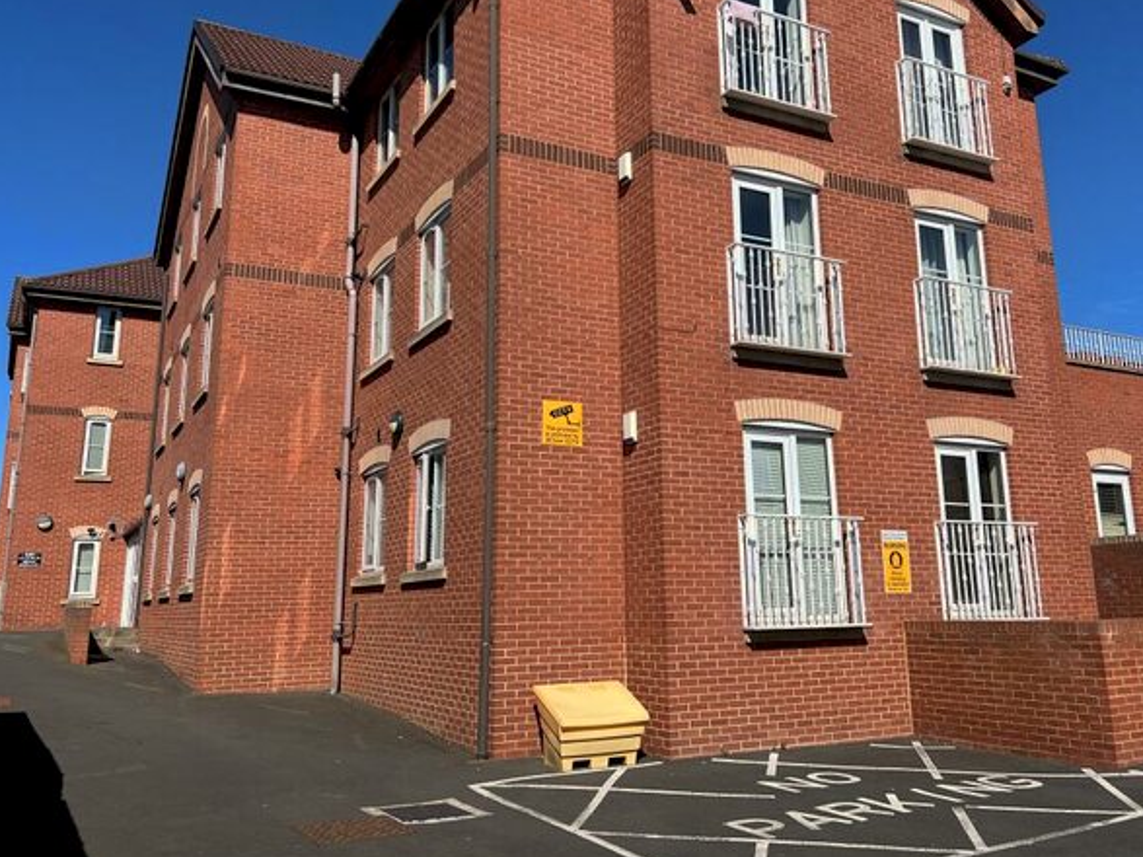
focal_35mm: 31
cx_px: 609
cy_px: 365
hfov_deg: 58.3
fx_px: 1023
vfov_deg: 45.3
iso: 50
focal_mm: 5.7
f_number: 1.5
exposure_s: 1/6211
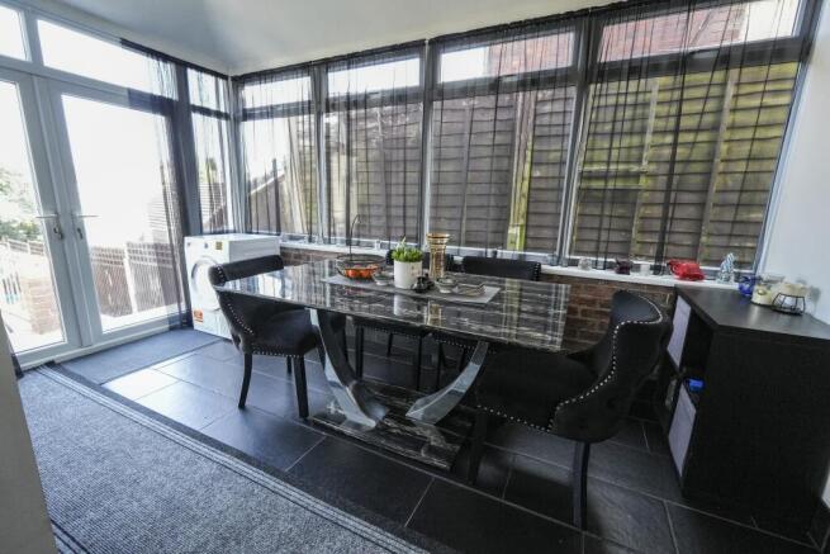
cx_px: 415
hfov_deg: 100.4
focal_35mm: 15
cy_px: 277
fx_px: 346
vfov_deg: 77.4
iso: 2000
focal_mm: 10
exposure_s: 1/160
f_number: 4
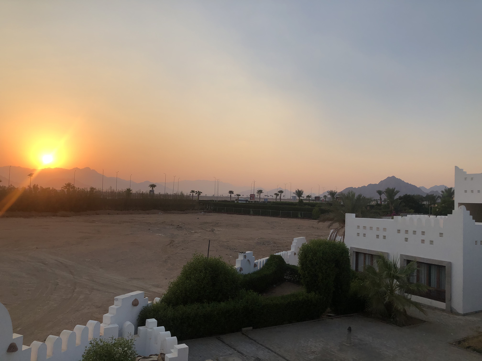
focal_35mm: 28
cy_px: 180
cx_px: 241
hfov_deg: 63.4
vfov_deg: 49.7
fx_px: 390
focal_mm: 4
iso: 20
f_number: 1.8
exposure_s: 1/1091
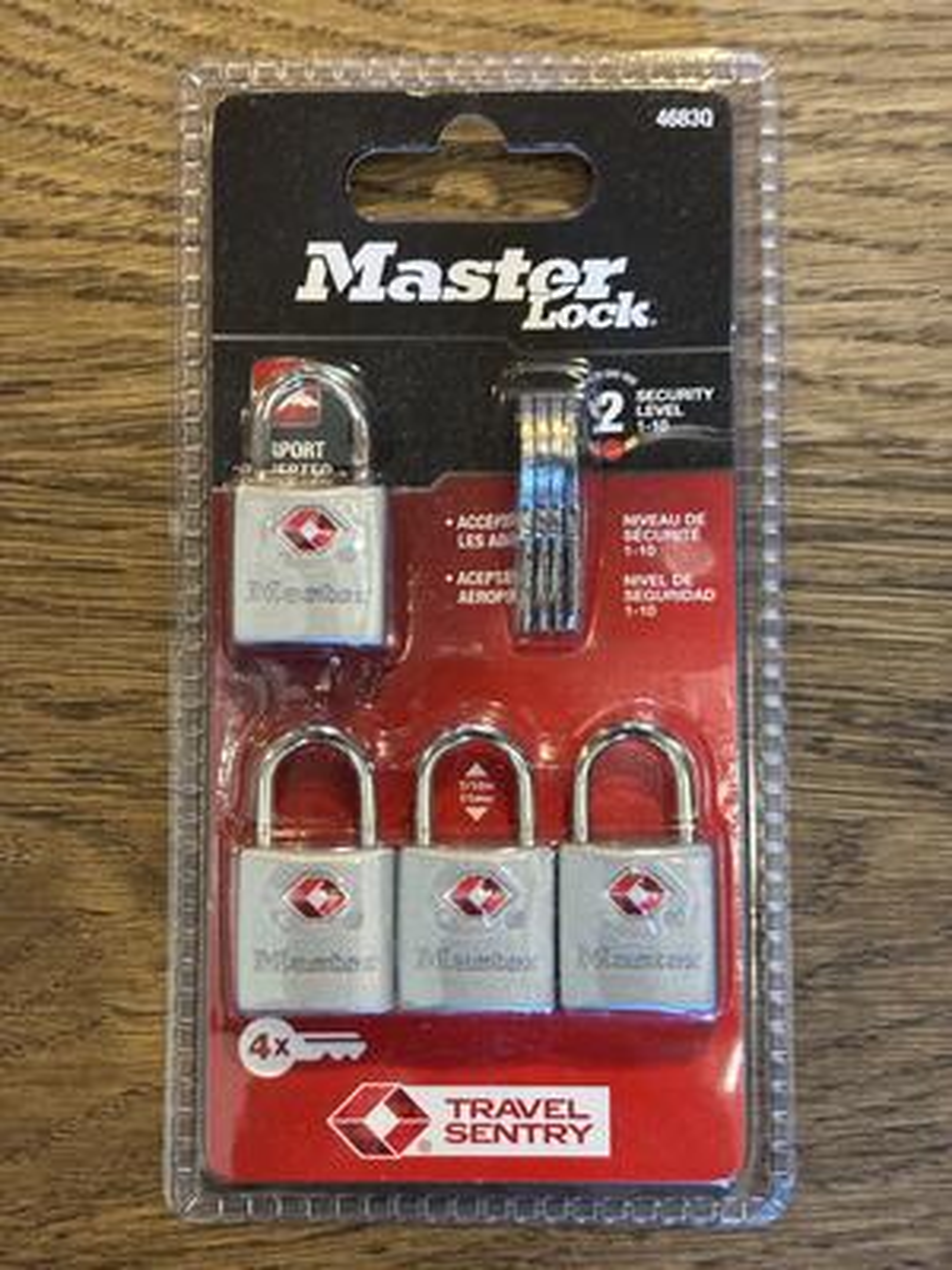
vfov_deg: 36.8
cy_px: 635
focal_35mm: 52
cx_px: 476
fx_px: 1907
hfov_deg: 28.0
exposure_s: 1/40
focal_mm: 5.96
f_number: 1.6
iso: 250
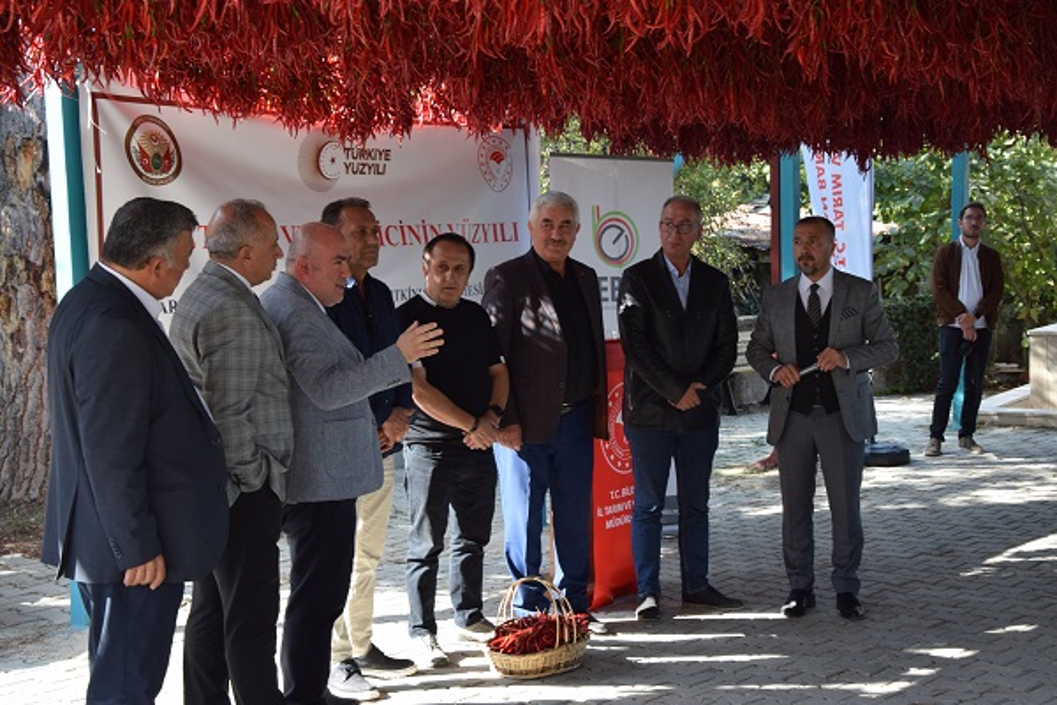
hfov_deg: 33.4
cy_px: 352
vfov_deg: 22.6
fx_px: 1762
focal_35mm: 60
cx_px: 528
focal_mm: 40
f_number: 6.3
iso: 400
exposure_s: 1/160
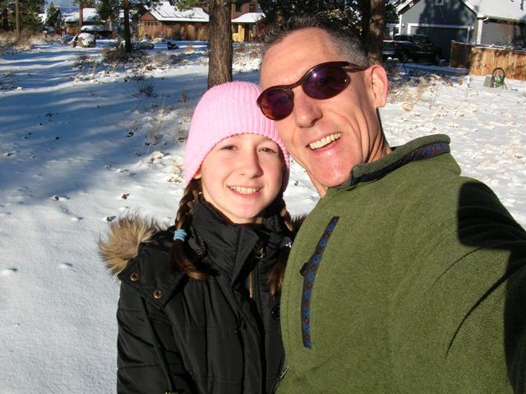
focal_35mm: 35
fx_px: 531
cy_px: 197
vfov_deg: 40.6
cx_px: 263
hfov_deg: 52.7
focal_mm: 5.8
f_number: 5.6
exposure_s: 1/355
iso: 50
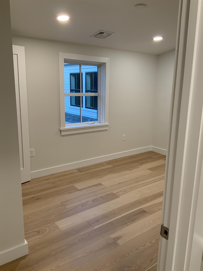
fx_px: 227
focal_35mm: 29
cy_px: 136
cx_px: 102
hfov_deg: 48.2
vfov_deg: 61.7
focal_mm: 3
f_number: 1.8
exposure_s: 1/60
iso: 50
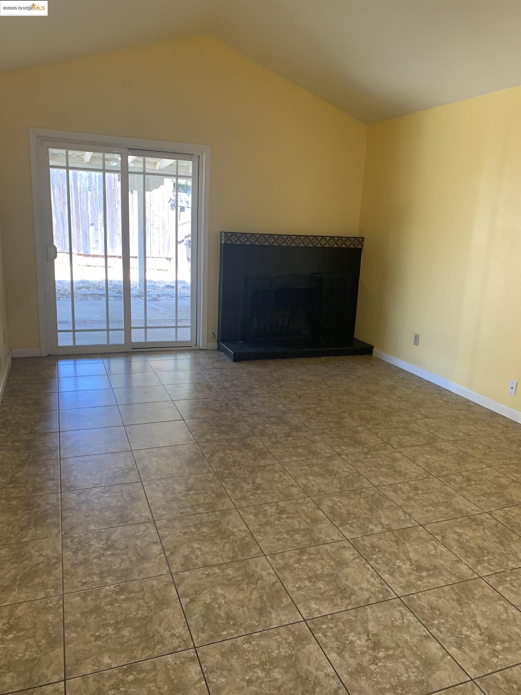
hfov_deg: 53.1
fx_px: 522
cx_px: 260
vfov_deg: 67.3
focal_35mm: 26
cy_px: 348
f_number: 1.8
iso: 125
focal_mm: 4.25
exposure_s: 1/60
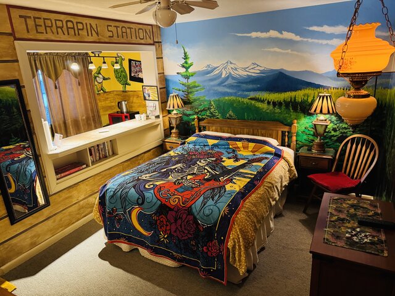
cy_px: 148
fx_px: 274
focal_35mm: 24
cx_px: 198
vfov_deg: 56.8
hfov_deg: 71.6
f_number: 1.78
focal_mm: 6.76
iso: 800
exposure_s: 1/40
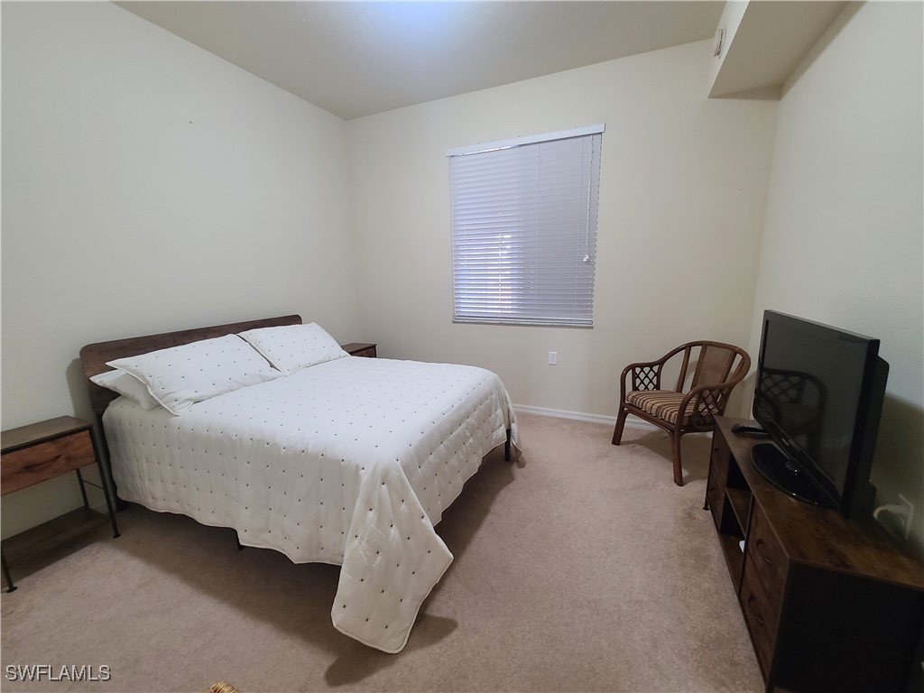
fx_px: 347
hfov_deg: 106.2
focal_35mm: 13
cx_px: 462
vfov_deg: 89.9
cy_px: 346
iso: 320
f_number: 2.2
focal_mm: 2.2
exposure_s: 1/30
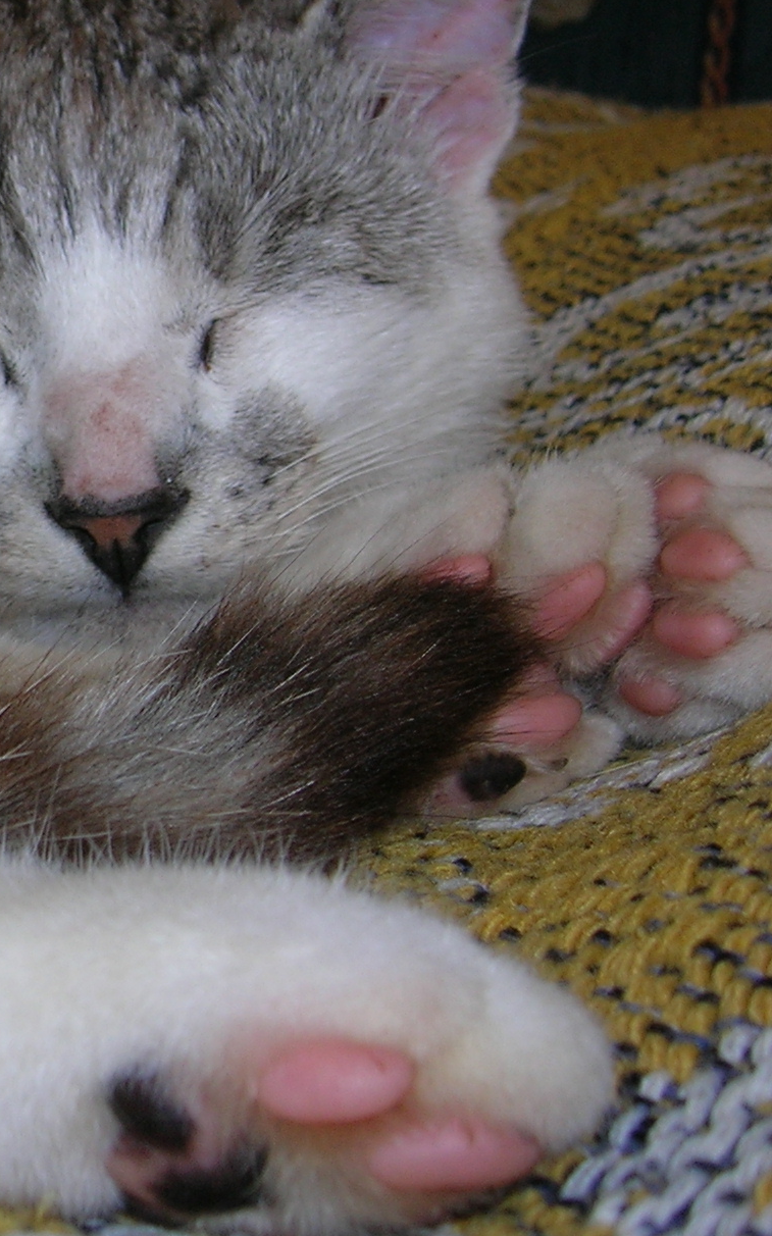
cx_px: -150
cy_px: 510
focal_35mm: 68
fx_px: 2290
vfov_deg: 30.1
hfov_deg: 18.2
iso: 50
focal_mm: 5.7
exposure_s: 1/60.1
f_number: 2.9
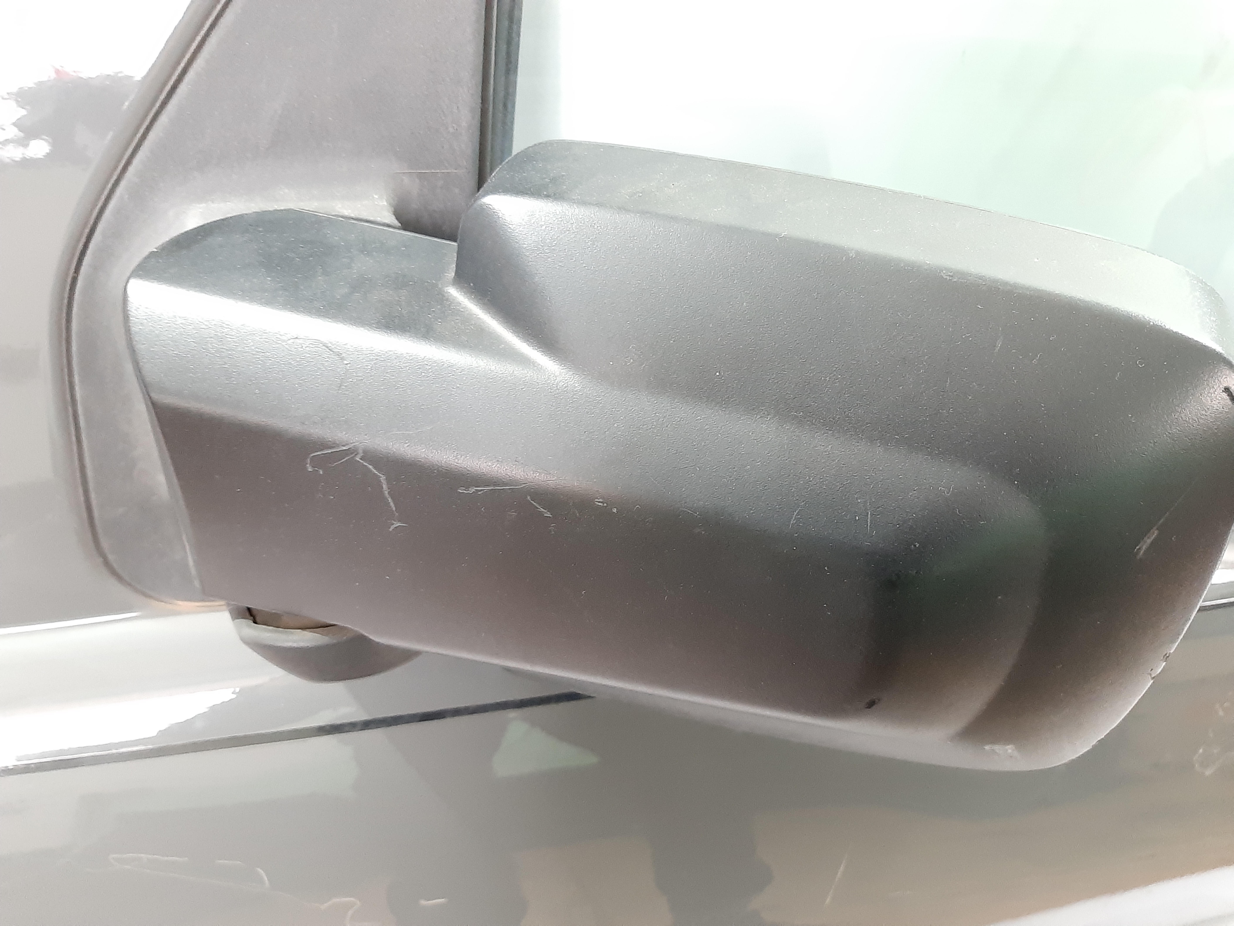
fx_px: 963
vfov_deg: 51.4
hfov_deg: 65.3
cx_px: 617
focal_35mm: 27
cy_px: 463
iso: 500
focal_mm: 3.93
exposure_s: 1/20
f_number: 1.7
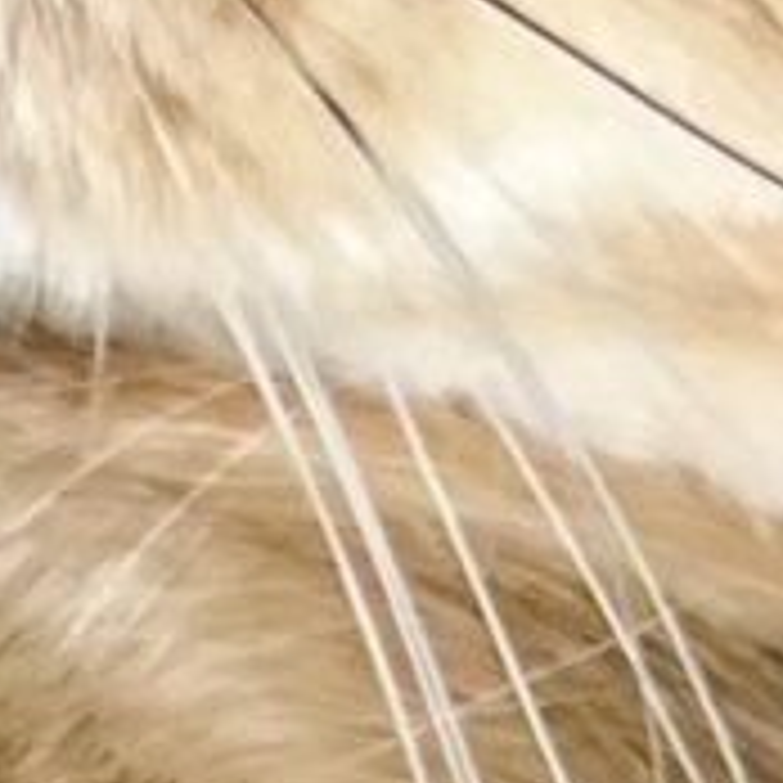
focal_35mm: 135
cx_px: 140
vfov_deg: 11.8
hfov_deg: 12.9
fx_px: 3455
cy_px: -698
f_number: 1.5
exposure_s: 1/276
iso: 40
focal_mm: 5.7
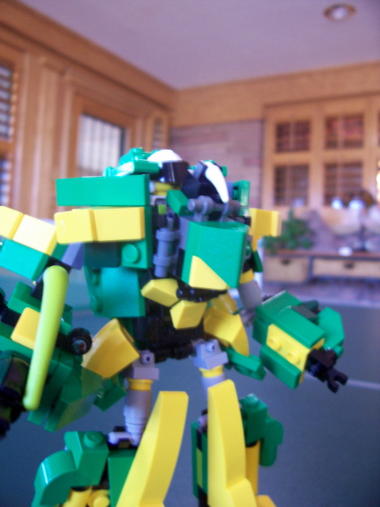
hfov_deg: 41.8
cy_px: 254
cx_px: 190
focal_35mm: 34
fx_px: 498
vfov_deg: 54.0
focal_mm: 5.6
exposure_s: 1/9.69
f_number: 2.7
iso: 160
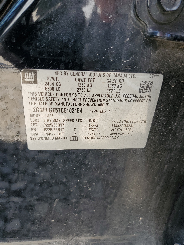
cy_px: 122
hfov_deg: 53.1
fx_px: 184
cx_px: 92
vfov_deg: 67.3
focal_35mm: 26
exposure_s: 1/370
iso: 50
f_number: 1.5
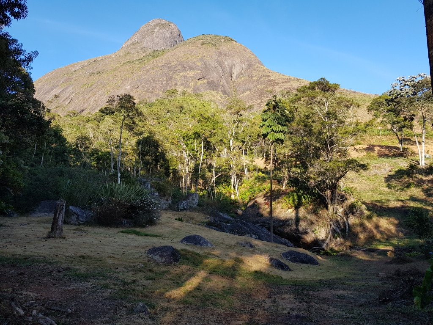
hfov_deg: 67.3
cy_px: 162
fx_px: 325
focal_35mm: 26
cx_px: 216
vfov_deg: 53.1
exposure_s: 1/632
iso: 40
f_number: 1.7
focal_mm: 4.2
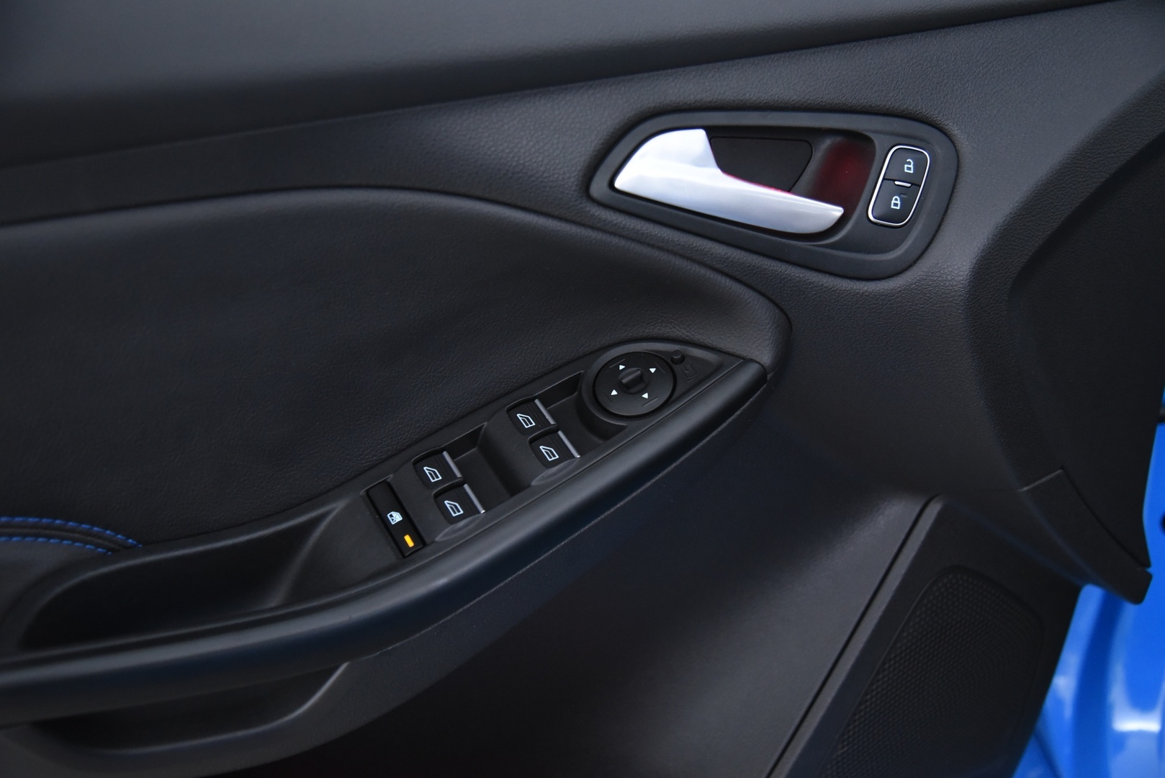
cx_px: 582
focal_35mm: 44
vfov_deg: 30.5
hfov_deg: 44.5
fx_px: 1424
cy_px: 389
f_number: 4
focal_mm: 44
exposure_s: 1/30
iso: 4000
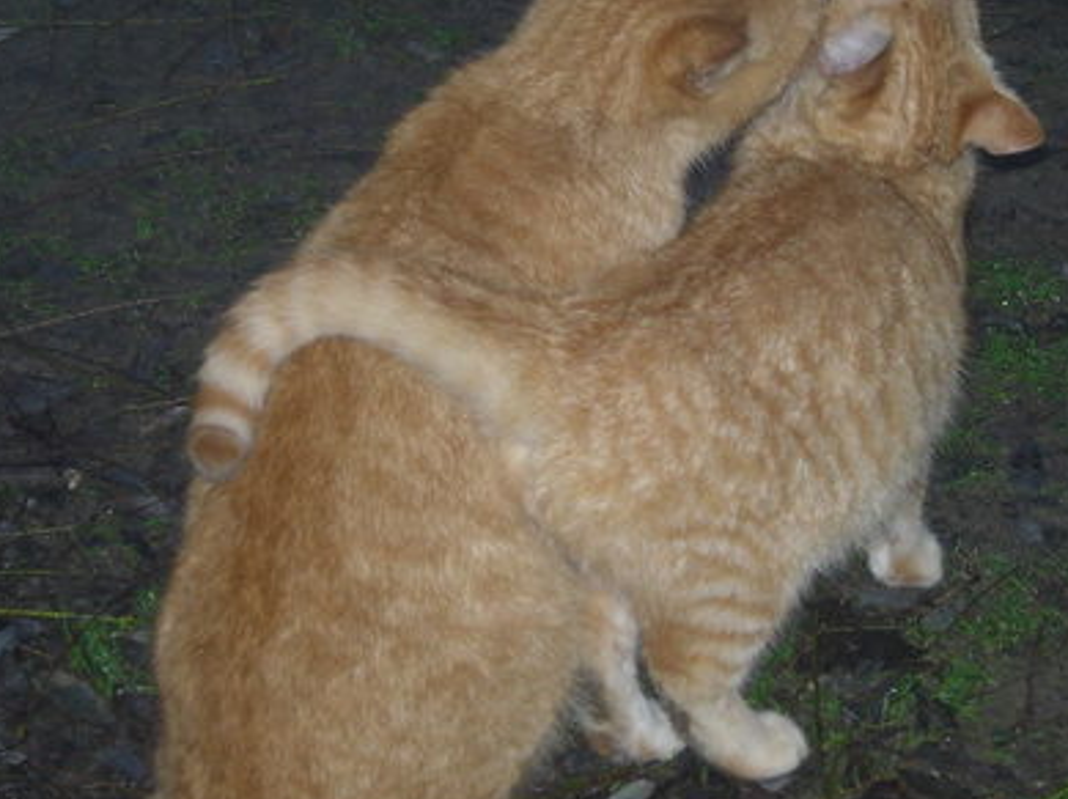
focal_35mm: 111
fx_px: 3421
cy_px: 328
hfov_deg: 17.7
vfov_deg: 13.3
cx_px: 588
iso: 79
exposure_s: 1/64
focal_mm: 14.9
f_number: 3.7
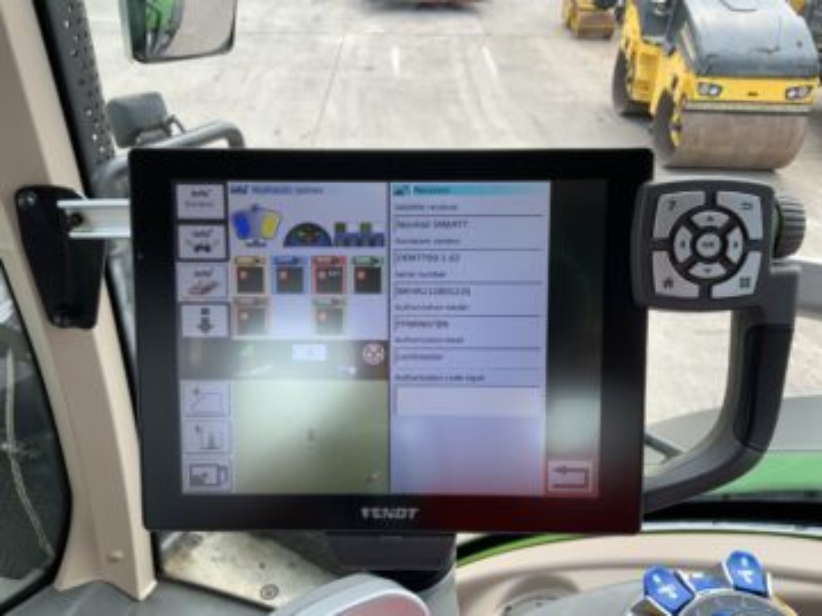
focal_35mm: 29
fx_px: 689
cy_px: 308
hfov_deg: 61.7
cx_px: 411
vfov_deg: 48.2
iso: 16
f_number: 1.8
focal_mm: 3
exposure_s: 1/344
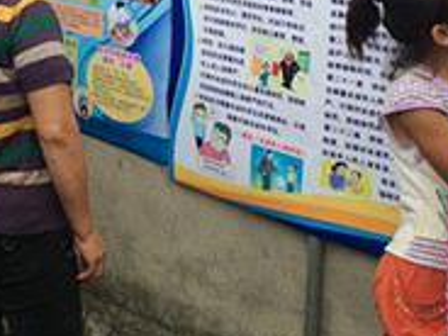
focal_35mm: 98
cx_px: 34
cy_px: 41
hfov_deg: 19.6
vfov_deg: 14.9
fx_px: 1268
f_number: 2.2
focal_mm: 4.12
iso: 32
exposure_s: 1/234
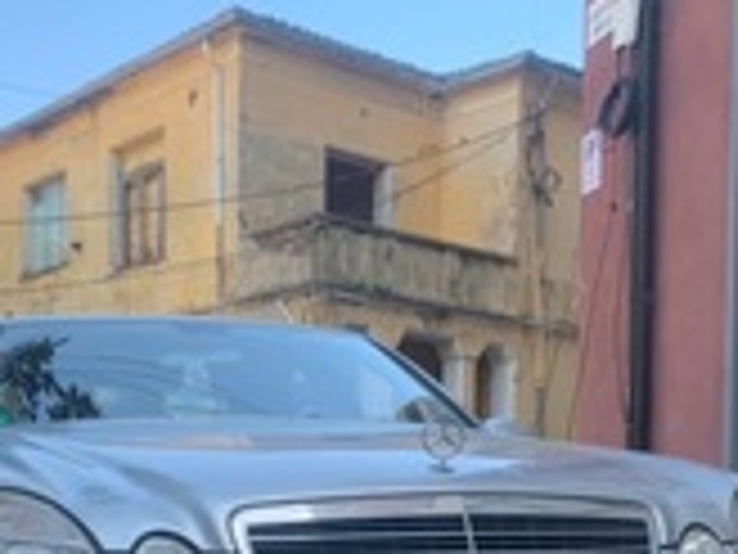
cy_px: 563
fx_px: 1215
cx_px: 270
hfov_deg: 33.6
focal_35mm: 57
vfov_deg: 24.4
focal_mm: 4.25
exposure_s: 1/250
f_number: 1.8
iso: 25
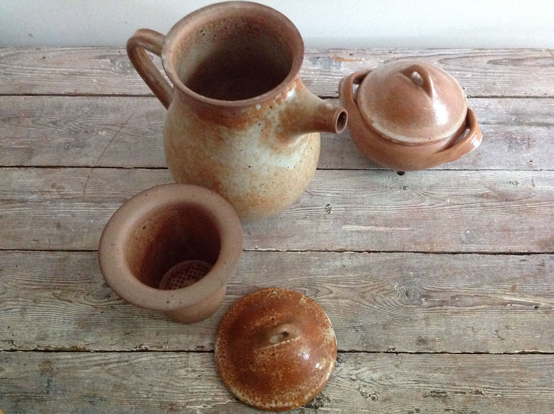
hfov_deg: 52.7
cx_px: 277
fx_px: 559
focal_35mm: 35
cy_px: 207
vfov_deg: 40.6
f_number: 2.4
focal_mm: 4.28
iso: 640
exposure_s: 1/15
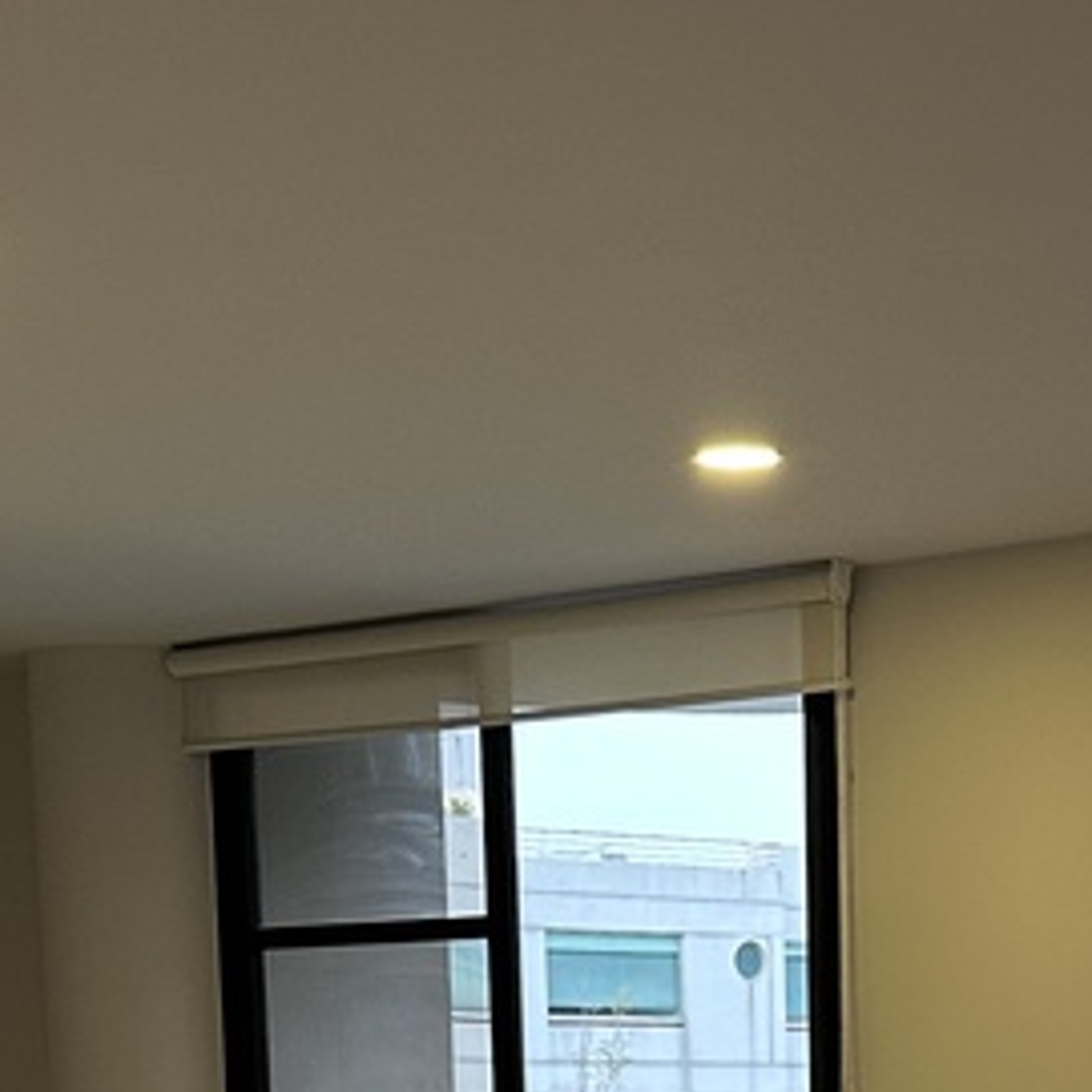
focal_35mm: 94
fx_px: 3355
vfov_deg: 17.0
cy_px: 1555
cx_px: 955
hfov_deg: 18.2
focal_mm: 6.86
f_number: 1.78
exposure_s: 1/121
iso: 200
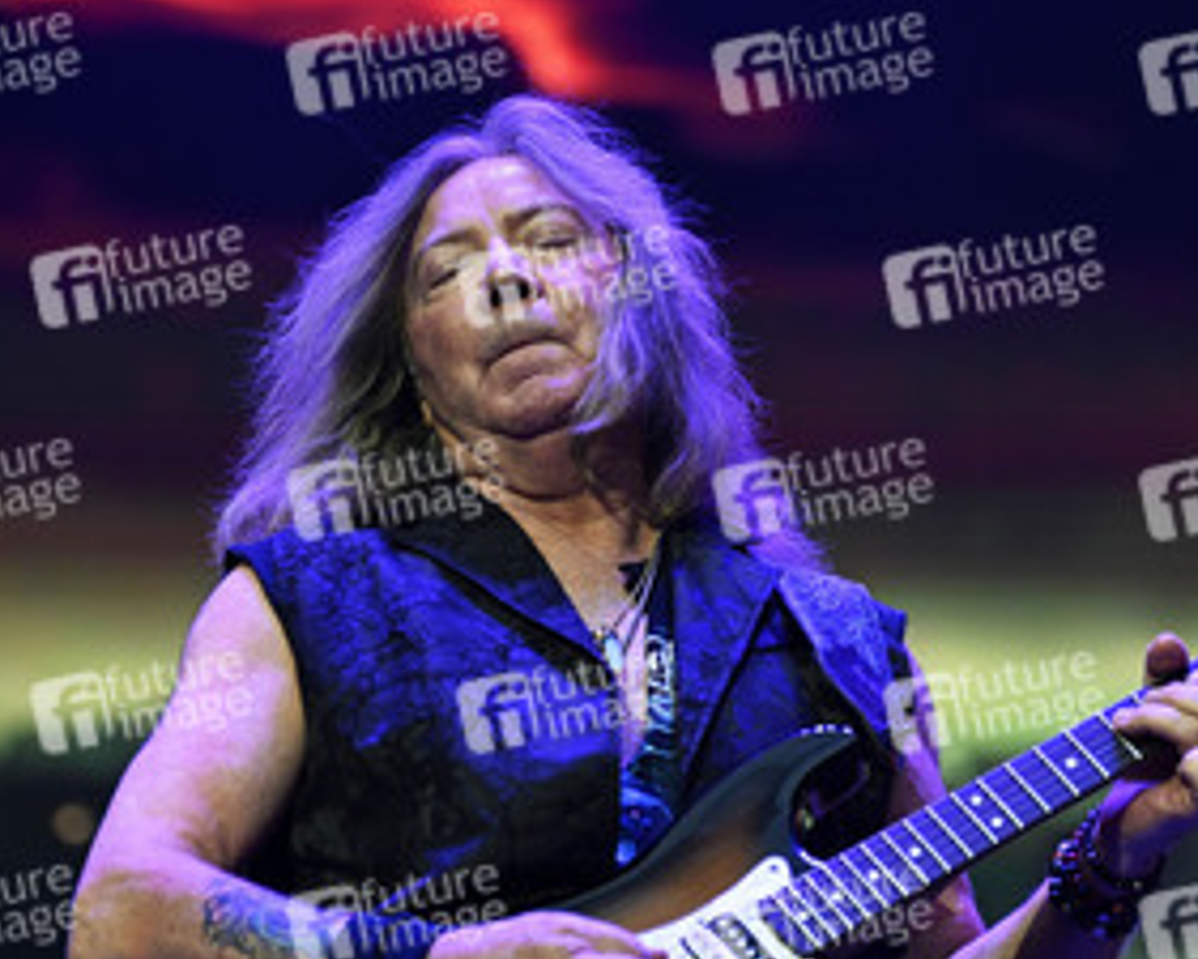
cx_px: 880
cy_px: 597
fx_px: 6030
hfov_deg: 11.3
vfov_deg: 9.1
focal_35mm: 170
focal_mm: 113
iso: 1000
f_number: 2.7
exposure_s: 1/400
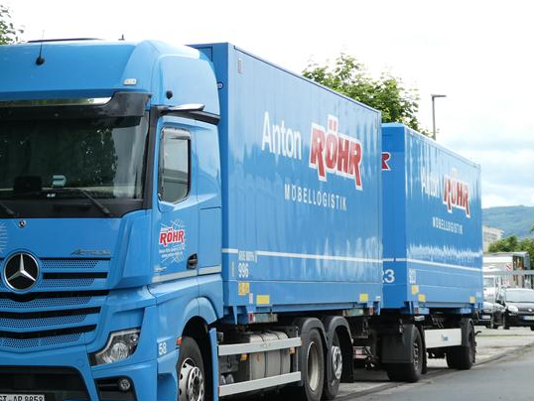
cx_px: 142
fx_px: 1605
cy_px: 185
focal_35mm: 104
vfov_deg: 14.2
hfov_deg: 18.8
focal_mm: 12.5
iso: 80
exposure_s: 1/200
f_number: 4.5
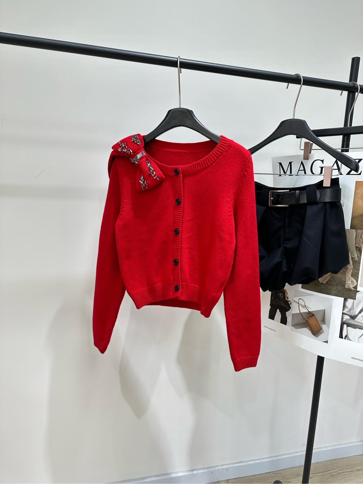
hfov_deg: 56.8
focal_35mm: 24
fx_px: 336
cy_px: 242
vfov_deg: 71.6
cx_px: 182
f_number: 1.78
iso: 100
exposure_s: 1/100
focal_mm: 6.86
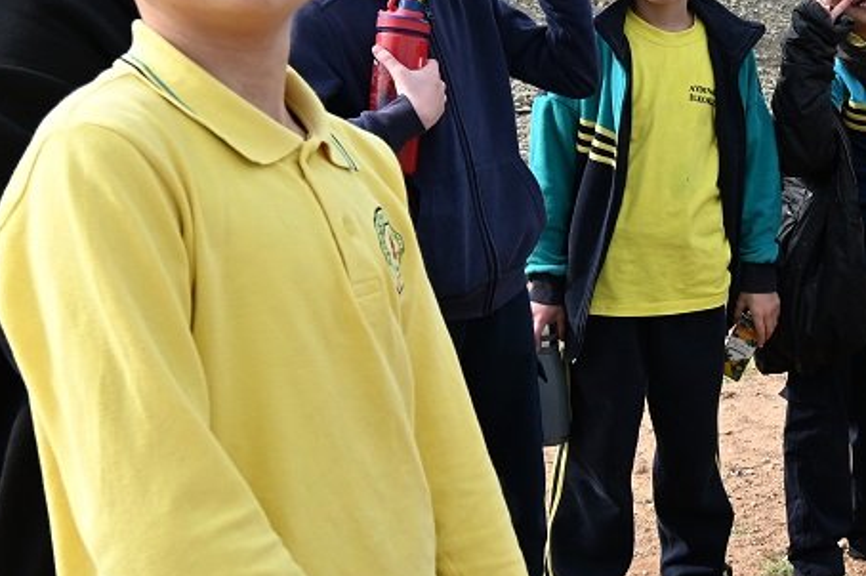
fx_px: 1683
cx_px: 1007
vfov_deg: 19.4
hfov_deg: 26.1
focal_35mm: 70
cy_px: 309
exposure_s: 1/640
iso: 200
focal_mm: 18
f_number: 5.6
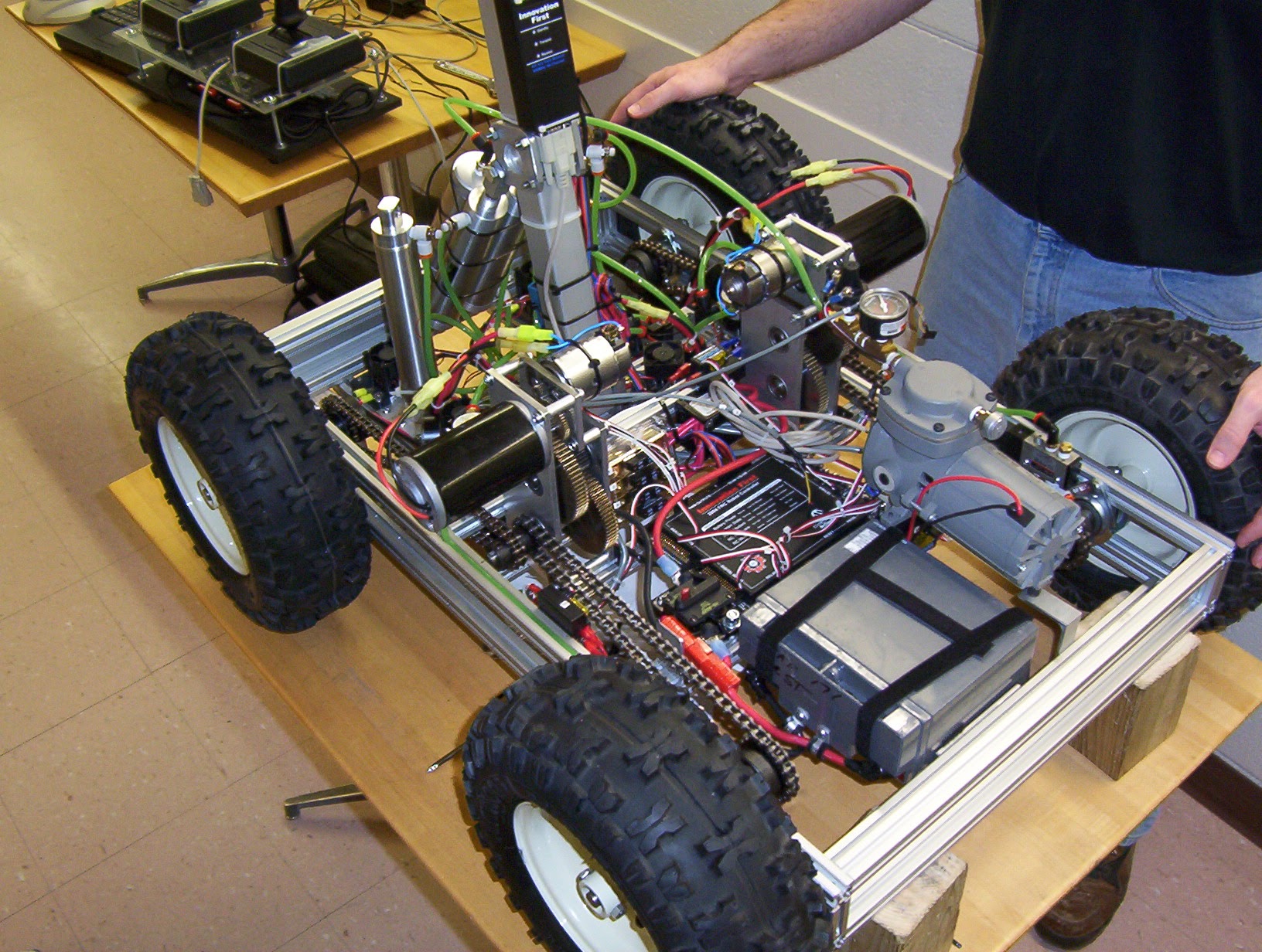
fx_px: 1316
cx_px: 631
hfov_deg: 51.2
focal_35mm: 36
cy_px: 476
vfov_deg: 39.8
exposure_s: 1/30
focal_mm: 5.54
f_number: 2.76
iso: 140
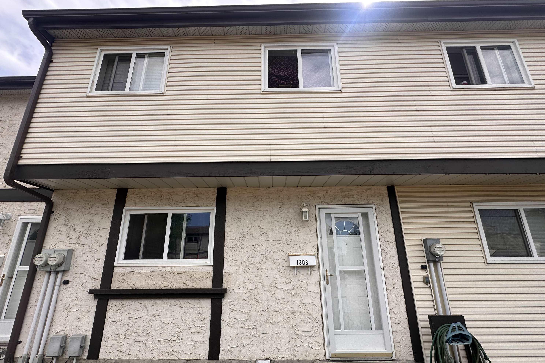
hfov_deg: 100.4
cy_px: 199
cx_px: 269
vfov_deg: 77.1
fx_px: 227
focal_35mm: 15
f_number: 2.2
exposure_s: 1/1233
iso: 50
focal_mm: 2.22
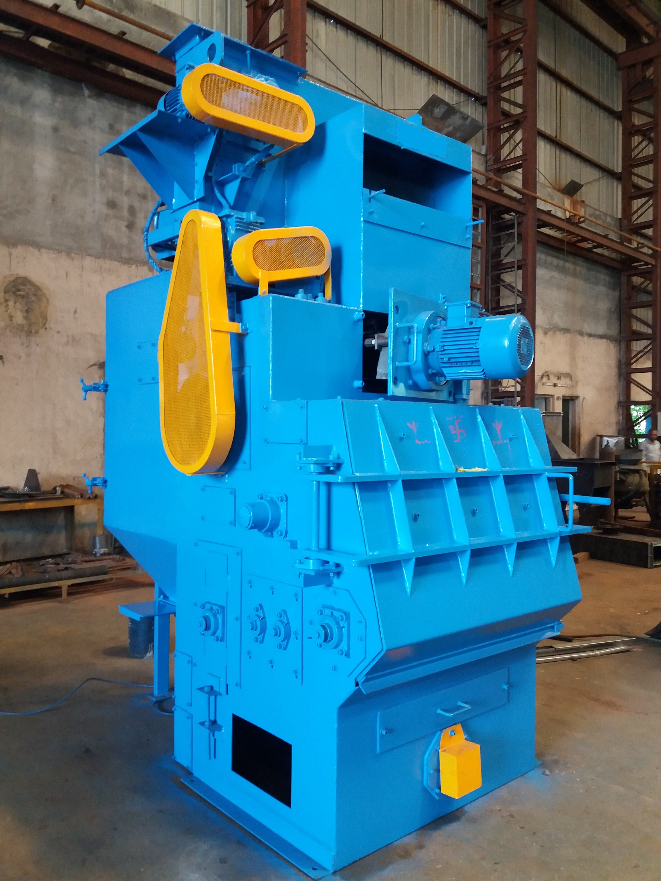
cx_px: 330
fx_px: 713
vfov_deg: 63.4
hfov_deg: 49.7
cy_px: 440
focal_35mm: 28
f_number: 1.9
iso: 160
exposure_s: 1/20
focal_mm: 3.7
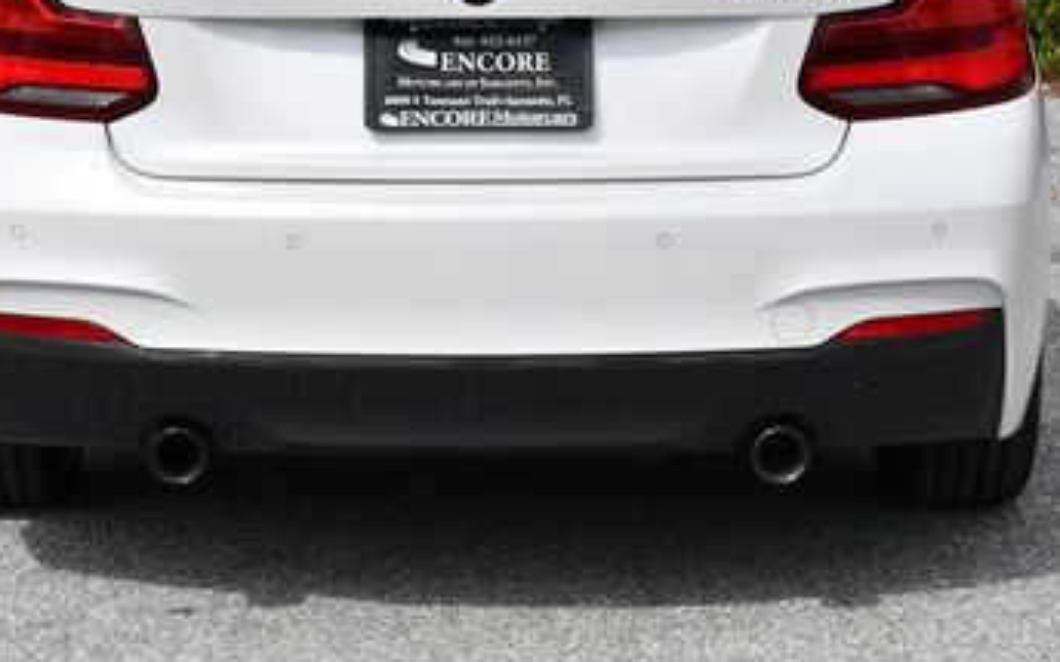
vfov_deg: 11.4
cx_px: 459
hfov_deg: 18.3
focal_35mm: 114
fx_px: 3293
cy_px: 22
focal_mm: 30
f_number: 9
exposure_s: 1/320
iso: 100
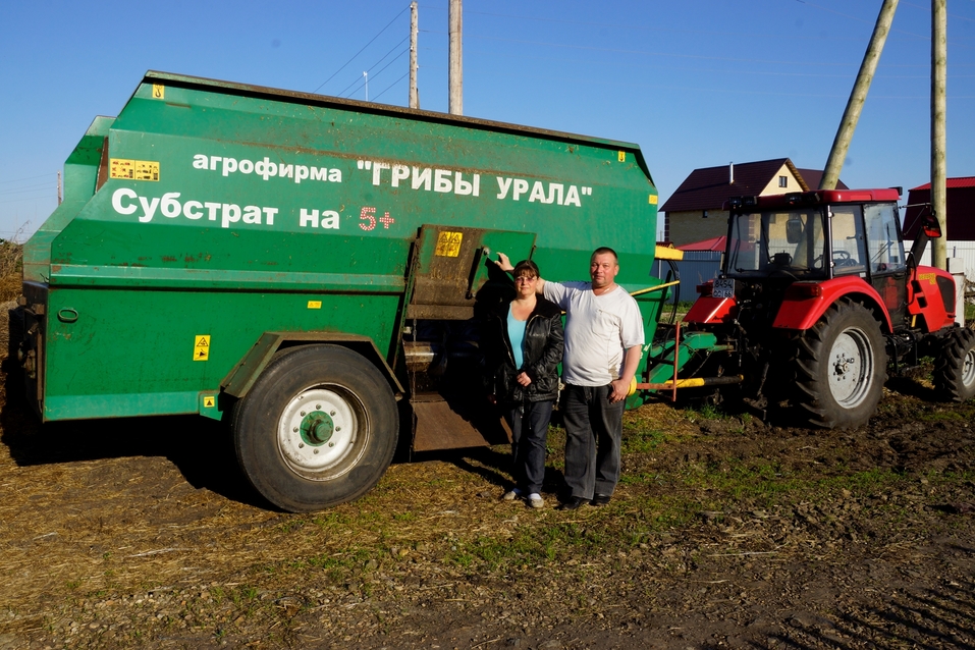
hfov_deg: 61.9
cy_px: 325
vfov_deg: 43.6
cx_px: 488
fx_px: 812
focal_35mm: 30
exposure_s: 1/80
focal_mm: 20
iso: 100
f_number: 14
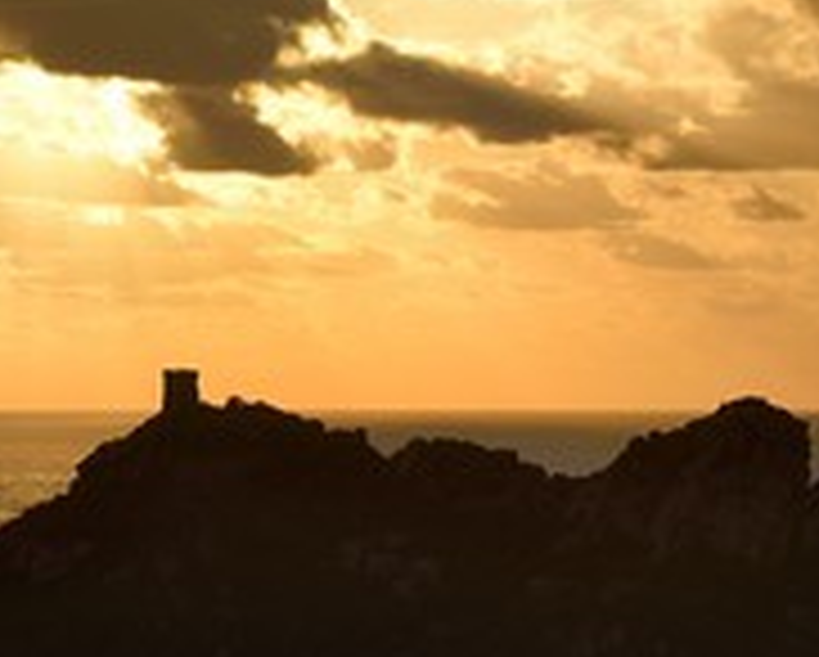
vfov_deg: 5.1
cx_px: 583
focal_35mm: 303
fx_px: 7352
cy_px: 243
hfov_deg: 6.4
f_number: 16
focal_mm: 140
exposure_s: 1/320
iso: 200
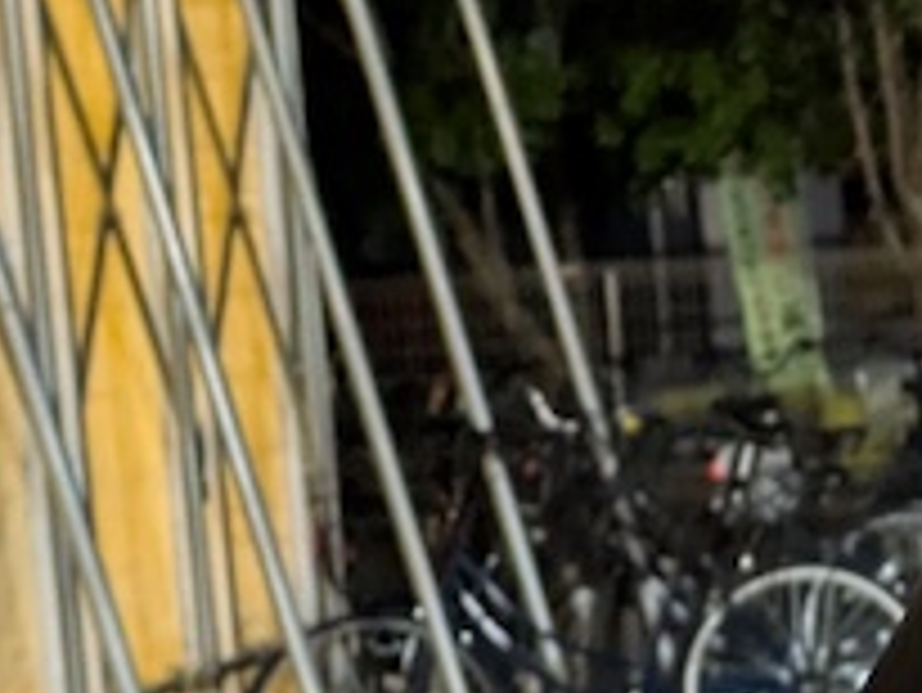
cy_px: 340
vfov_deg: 9.5
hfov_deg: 11.5
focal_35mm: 156
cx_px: 1777
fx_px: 4158
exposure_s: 1/20
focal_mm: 5.43
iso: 507
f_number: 1.89
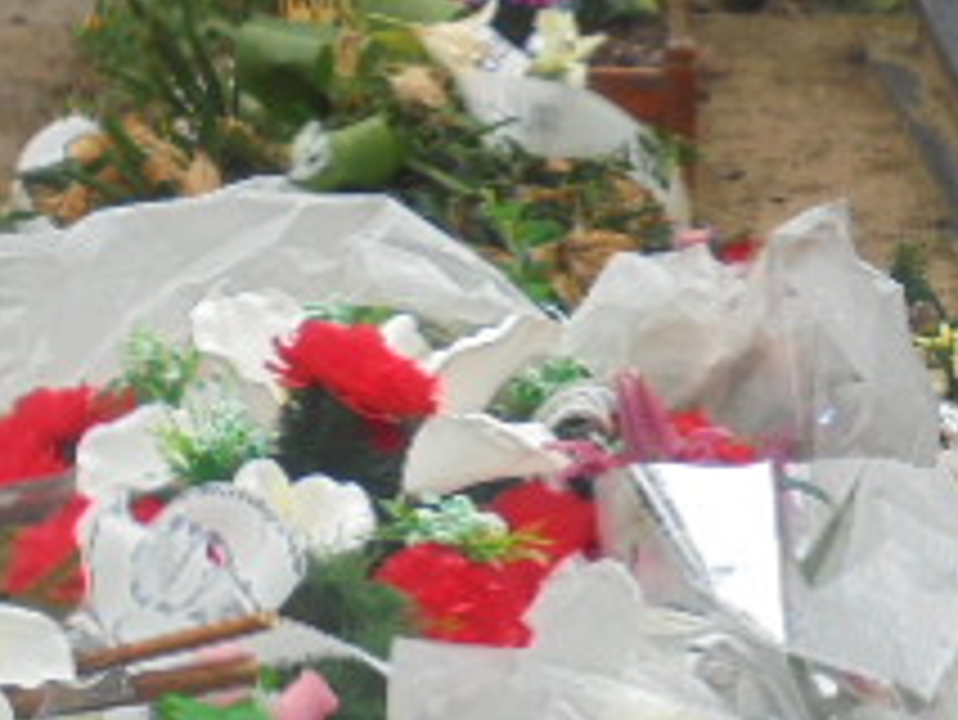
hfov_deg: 16.8
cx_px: 998
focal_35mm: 114
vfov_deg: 13.0
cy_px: 288
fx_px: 3157
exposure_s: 1/80
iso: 100
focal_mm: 6.9
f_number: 4.2
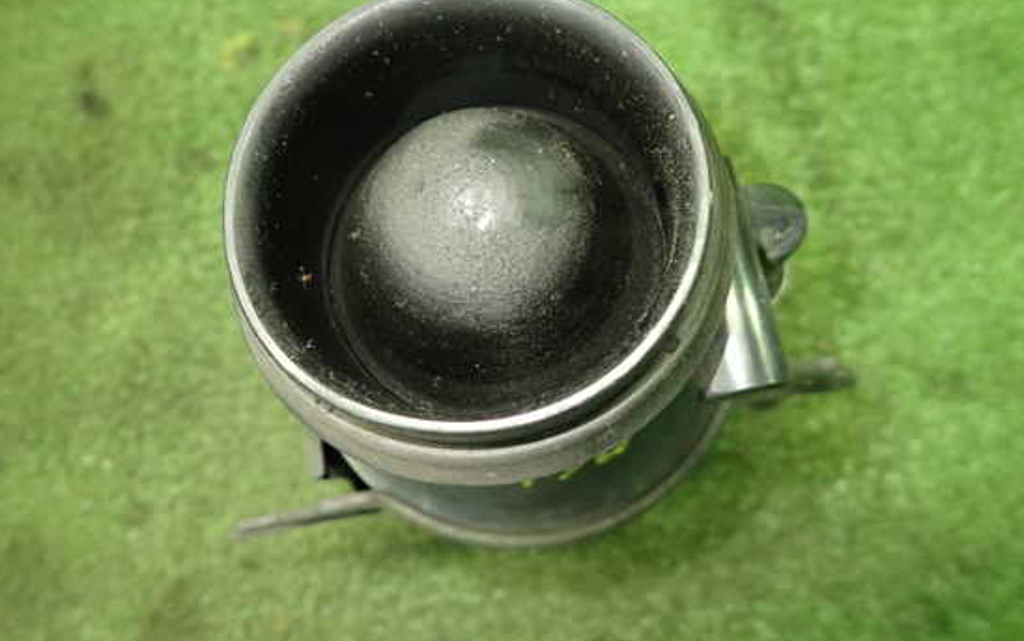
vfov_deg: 43.1
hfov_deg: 64.6
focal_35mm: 29
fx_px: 810
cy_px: 277
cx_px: 534
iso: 320
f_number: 2
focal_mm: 4.5
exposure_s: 1/30
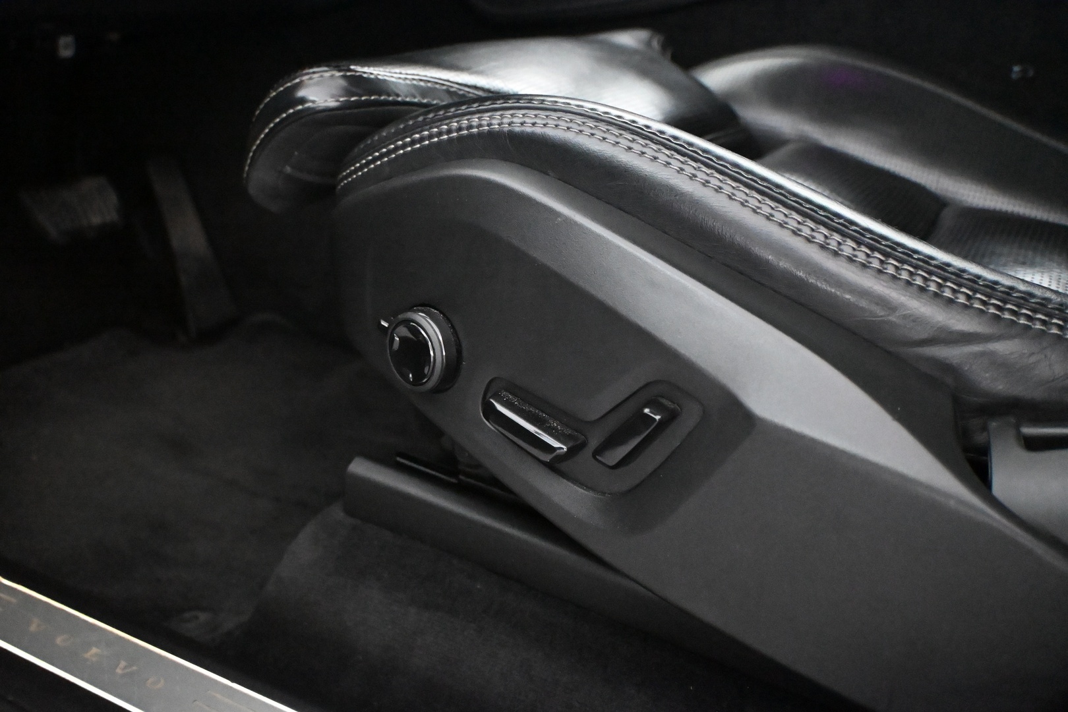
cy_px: 356
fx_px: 979
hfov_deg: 57.2
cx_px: 534
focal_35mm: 33
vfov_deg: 40.0
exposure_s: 1/60
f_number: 4
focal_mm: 22
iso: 12800
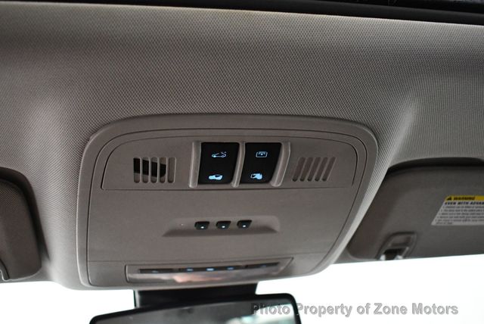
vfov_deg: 36.9
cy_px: 162
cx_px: 242
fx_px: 484
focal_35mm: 36
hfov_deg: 53.1
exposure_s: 1/60
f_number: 3.5
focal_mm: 18
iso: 3200
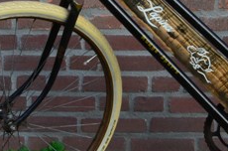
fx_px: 922
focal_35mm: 146
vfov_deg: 9.3
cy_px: 33
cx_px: 195
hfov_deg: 14.0
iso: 400
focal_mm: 28
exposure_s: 1/50
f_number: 10
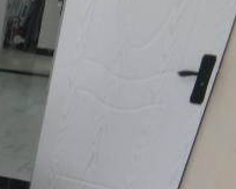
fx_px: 454
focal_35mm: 65
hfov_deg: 23.4
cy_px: 129
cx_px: -118
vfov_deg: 23.4
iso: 160
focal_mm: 2.23
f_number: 2.2
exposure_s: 1/50
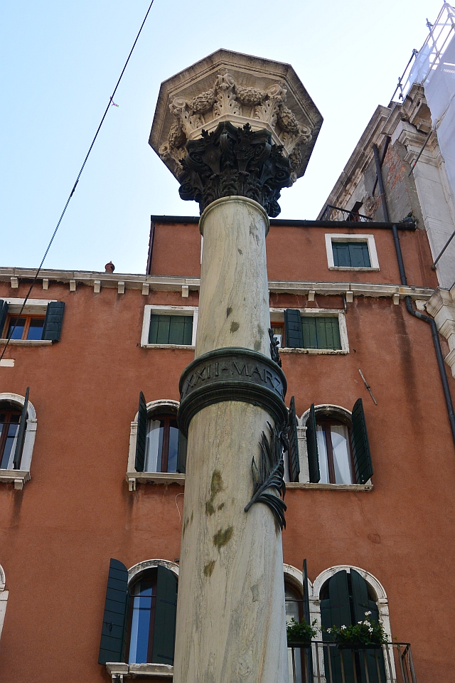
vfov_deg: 40.3
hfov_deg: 27.5
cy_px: 342
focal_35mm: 49
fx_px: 929
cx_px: 228
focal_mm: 18.2
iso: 160
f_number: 5
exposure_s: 1/800
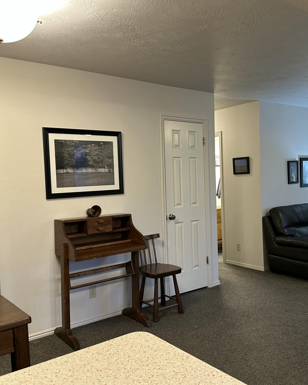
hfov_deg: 45.7
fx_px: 365
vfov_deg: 55.7
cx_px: 169
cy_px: 191
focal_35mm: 32
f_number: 1.78
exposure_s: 1/60
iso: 160
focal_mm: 6.86
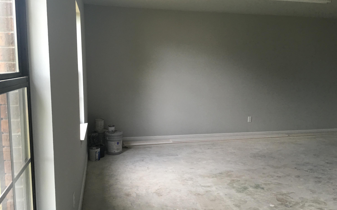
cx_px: 169
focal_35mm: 31
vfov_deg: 40.6
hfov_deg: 61.2
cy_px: 109
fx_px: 285
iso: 40
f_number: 2.2
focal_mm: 4.15
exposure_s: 1/15
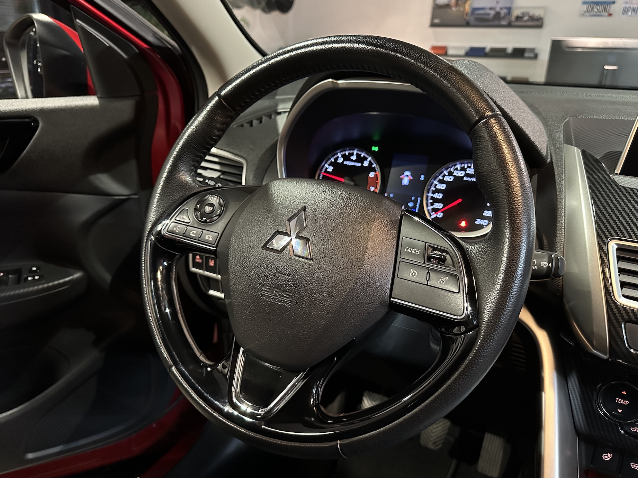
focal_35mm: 25
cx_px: 325
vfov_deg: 54.9
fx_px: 461
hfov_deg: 69.4
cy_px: 237
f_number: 1.78
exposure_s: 1/39
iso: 1000
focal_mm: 6.86
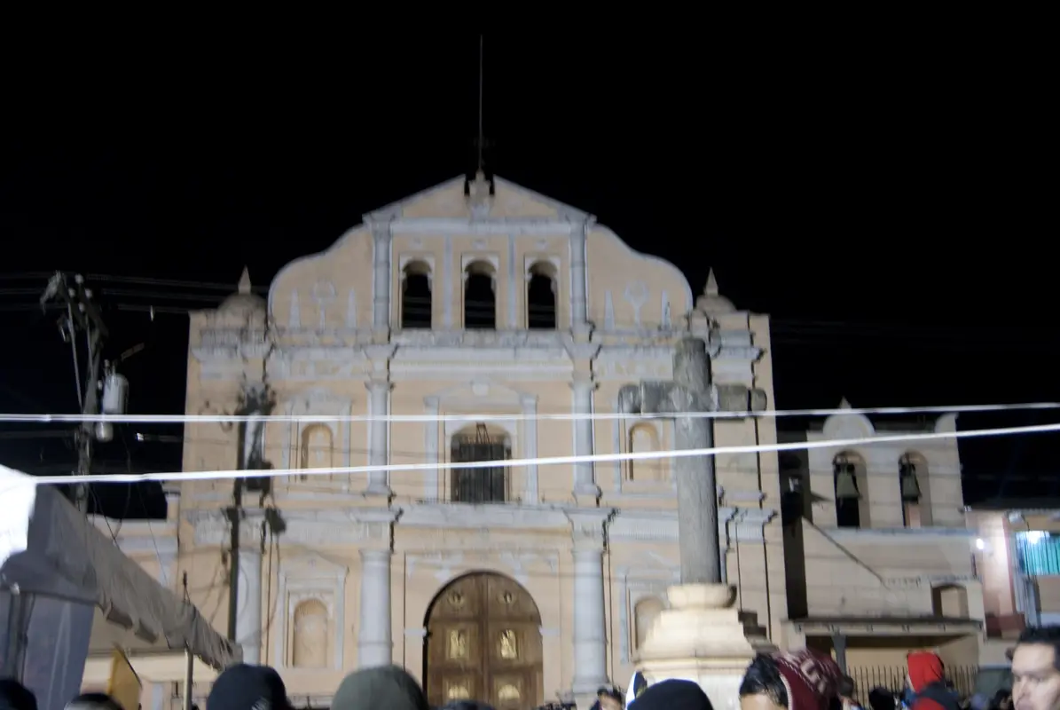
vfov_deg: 32.0
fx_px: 1238
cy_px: 355
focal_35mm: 42
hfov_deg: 46.3
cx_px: 530
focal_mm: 28
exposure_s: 1/5
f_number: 4.5
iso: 400
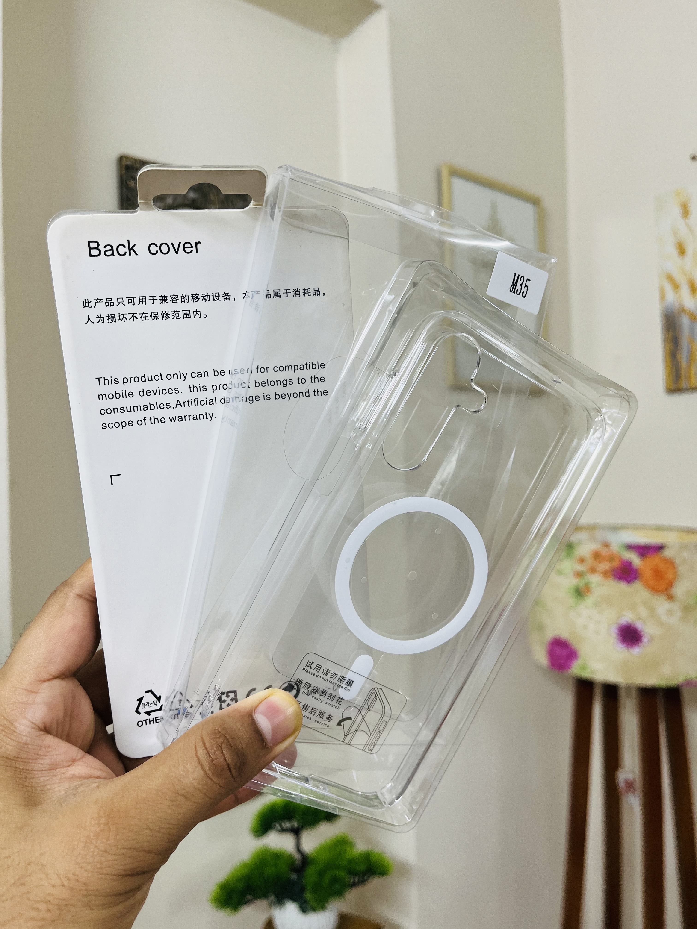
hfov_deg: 53.1
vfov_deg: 67.3
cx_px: 348
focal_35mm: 26
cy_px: 464
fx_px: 698
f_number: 1.6
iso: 100
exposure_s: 1/100
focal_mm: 5.1
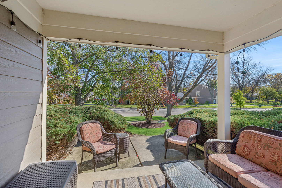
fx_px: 133
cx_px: 141
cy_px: 94
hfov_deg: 93.3
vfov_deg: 70.5
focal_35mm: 17
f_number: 11
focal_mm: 17
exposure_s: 1/250
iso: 200
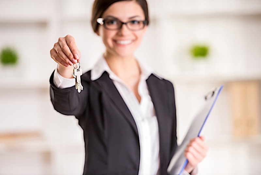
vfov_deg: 7.4
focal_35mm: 185
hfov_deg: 11.1
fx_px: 1342
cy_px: 88
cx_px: 130
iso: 400
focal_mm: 185
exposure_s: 1/250
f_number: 3.2
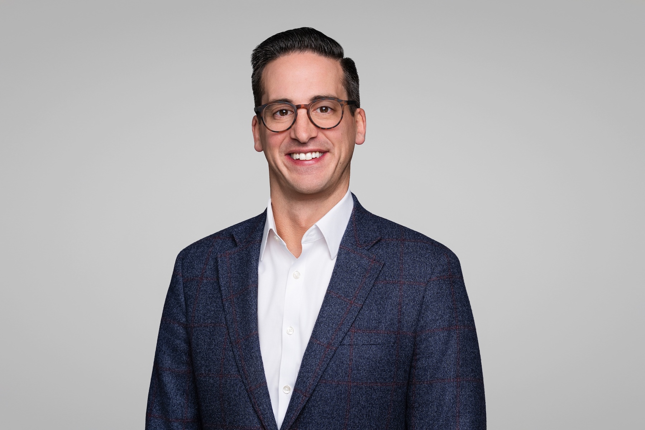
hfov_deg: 23.9
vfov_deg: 16.1
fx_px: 1523
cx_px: 322
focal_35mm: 85
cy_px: 215
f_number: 4.5
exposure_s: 1/160
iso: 250
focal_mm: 85
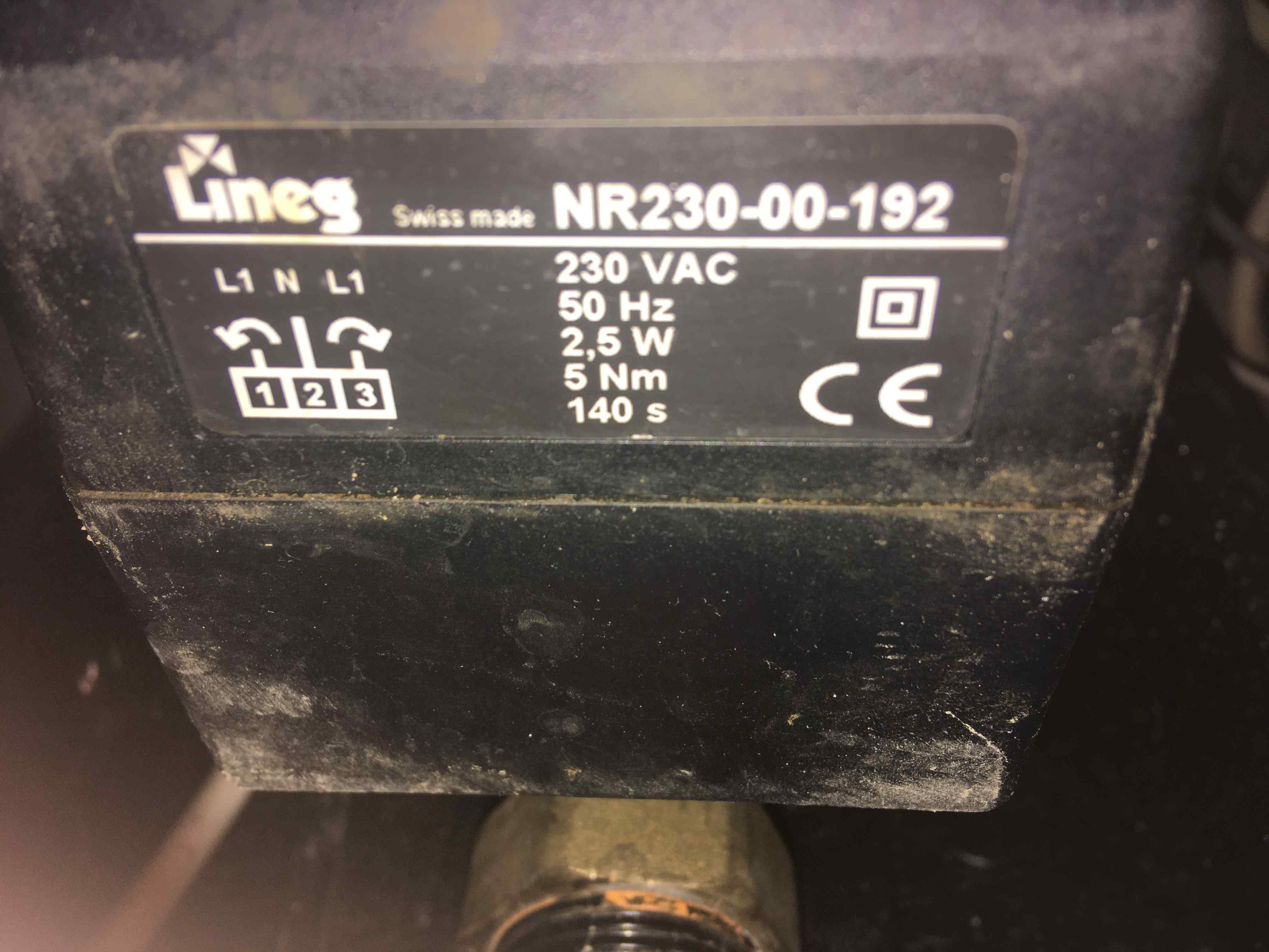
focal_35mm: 29
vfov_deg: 48.2
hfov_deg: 61.7
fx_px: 1063
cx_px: 634
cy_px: 476
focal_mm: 4.15
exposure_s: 1/155
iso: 25
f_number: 2.2
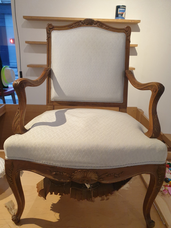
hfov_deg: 53.1
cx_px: 86
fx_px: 171
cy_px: 114
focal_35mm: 26
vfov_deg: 67.3
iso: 320
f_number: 2.4
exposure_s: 1/50
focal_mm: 4.3
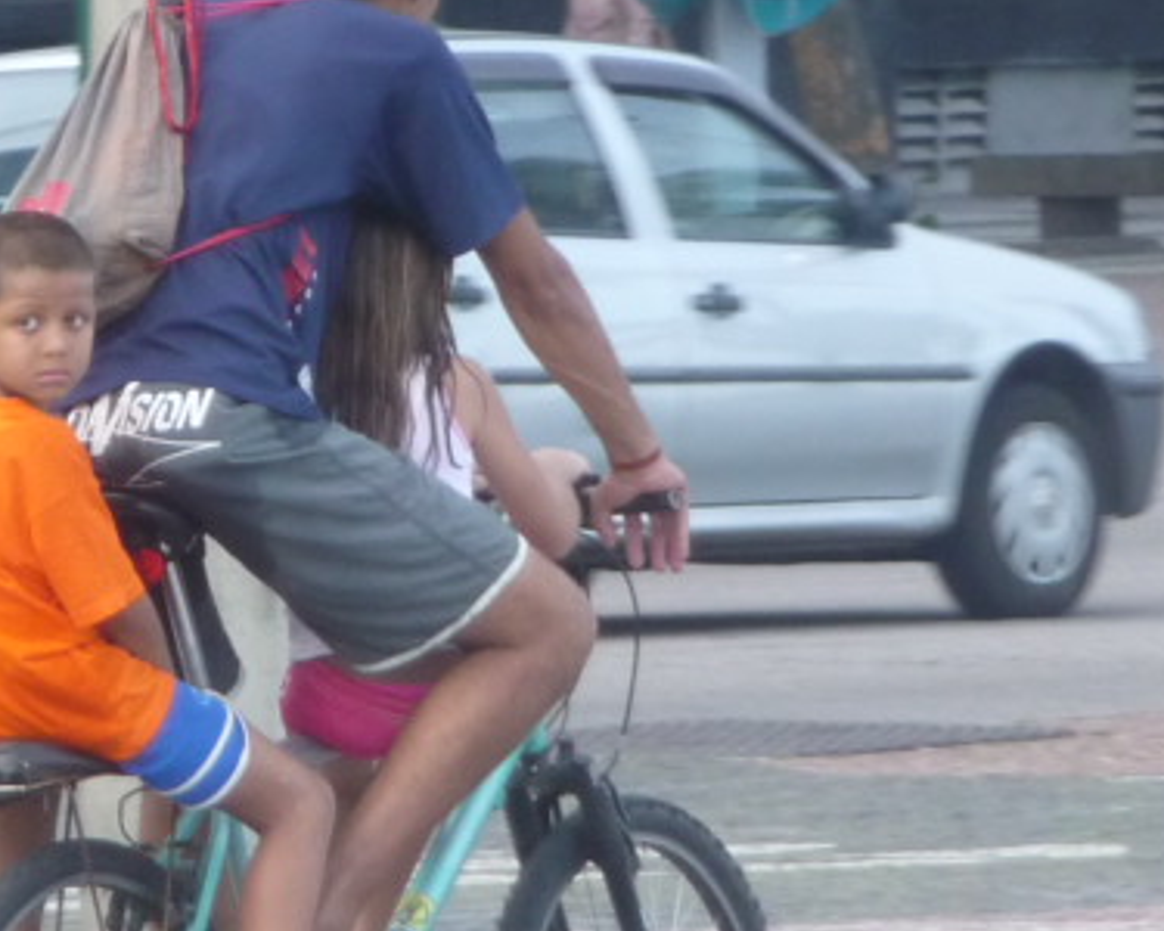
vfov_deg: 2.0
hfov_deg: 2.5
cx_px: 341
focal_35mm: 787
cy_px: 512
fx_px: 27112
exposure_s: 1/125
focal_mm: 47
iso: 200
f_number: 4.9
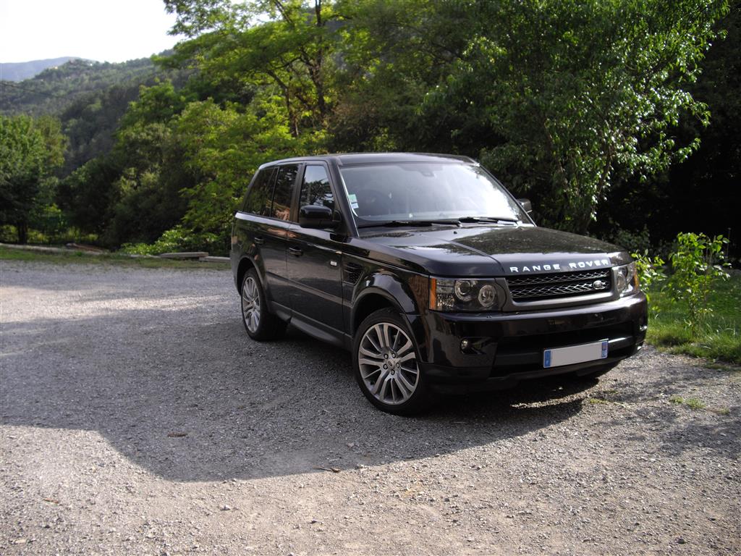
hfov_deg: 49.0
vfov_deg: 37.7
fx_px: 813
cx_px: 370
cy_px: 278
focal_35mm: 38
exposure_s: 1/320
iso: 64
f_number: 2.8
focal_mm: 7.9
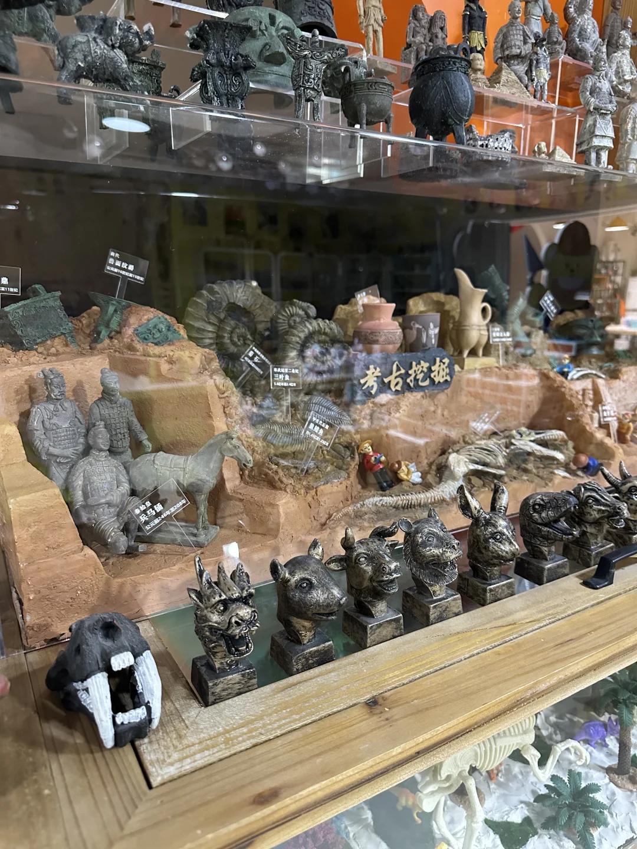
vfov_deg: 71.6
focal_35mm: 24
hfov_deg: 56.8
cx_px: 318
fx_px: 589
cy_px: 424
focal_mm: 6.86
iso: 640
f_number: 1.78
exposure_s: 1/33
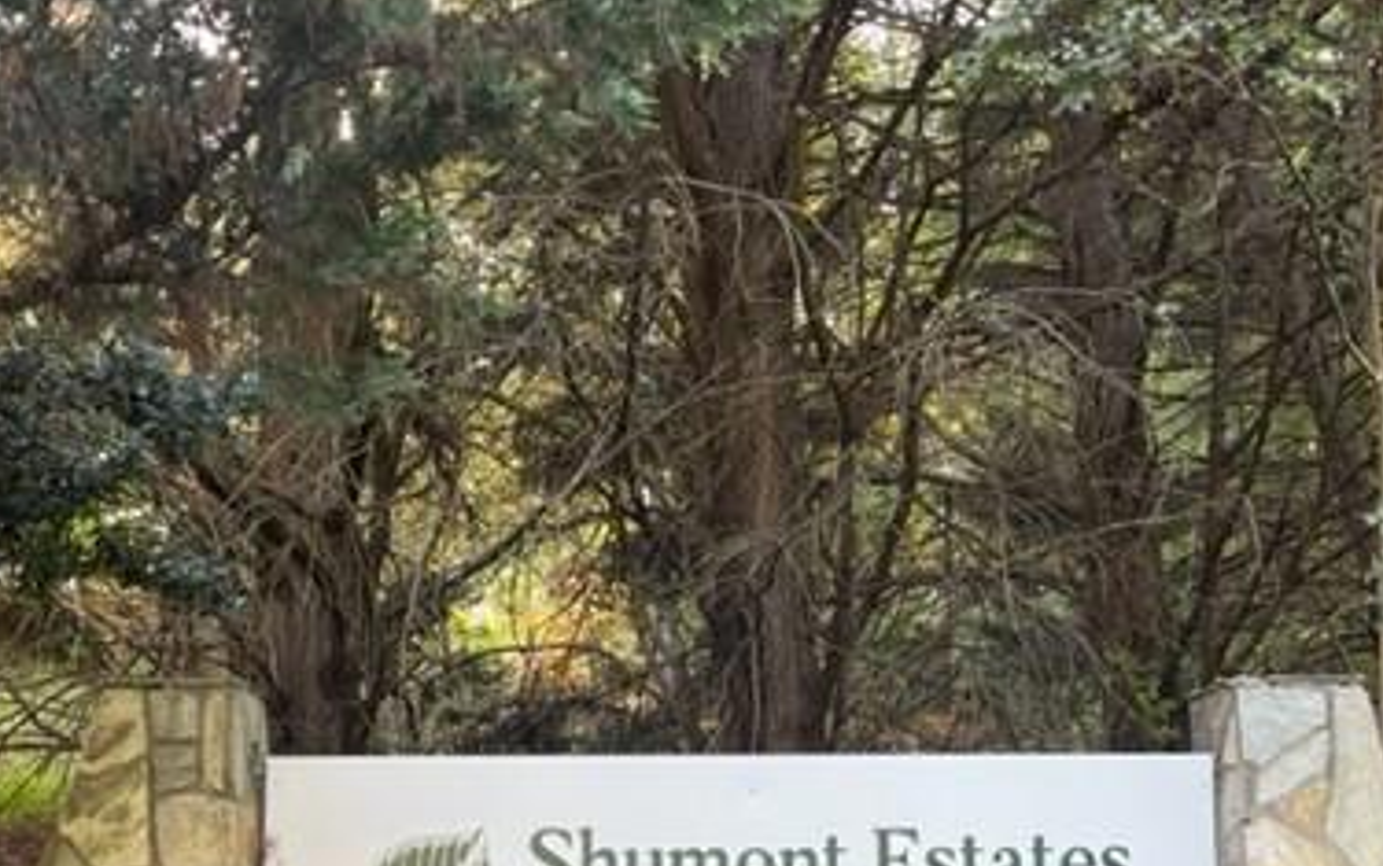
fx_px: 1773
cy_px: 671
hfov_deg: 42.6
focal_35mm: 47
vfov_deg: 27.0
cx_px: 719
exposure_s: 1/122
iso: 100
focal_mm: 5.1
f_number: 1.6
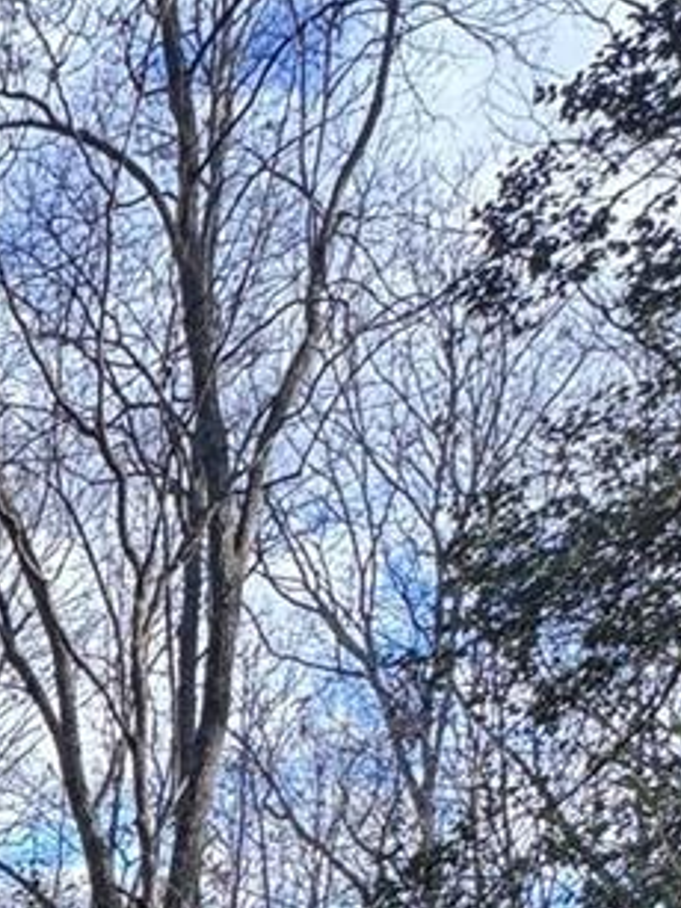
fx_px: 1837
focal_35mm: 70
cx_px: -557
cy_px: 1532
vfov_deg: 21.1
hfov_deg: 17.1
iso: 40
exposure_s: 1/144
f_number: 2.2
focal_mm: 2.22
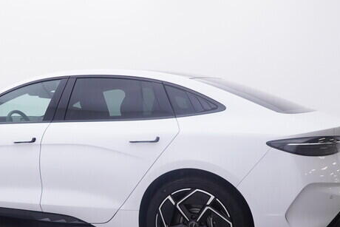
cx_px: 53
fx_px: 473
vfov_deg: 26.8
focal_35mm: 50
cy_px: 156
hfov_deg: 37.6
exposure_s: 1/80
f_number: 5
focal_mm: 15
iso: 200
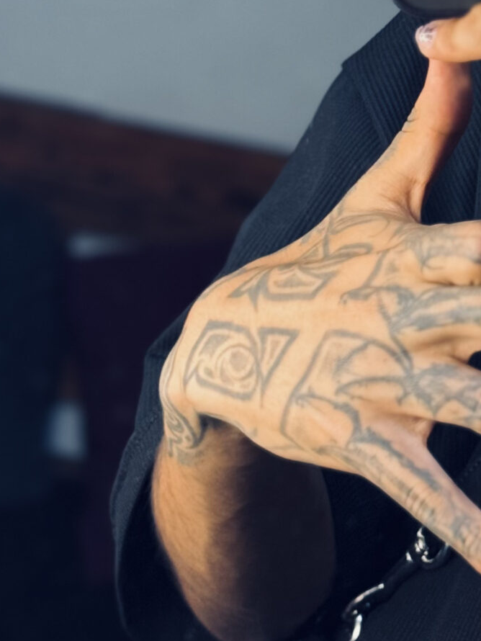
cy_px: -14
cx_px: 675
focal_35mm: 138
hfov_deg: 10.5
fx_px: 2556
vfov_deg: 14.1
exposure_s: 1/50
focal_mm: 6.76
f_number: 1.78
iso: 160
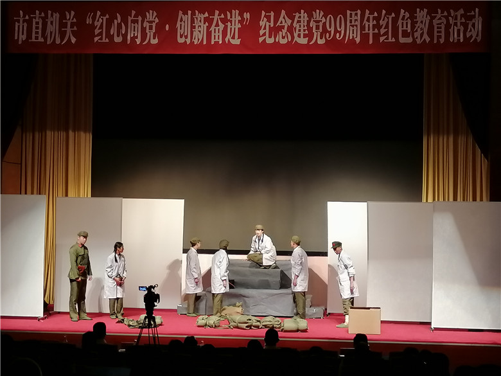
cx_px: 250
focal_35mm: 68
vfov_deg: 21.6
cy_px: 188
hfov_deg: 28.6
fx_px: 984
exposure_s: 1/33.3
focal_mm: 5.3
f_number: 1.8
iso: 200
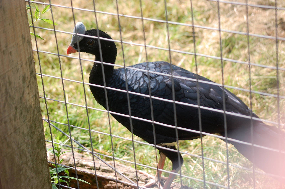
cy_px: 94
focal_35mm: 99
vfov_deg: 13.8
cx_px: 142
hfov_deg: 20.6
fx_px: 783
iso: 400
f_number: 5.6
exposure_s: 1/500
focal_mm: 66
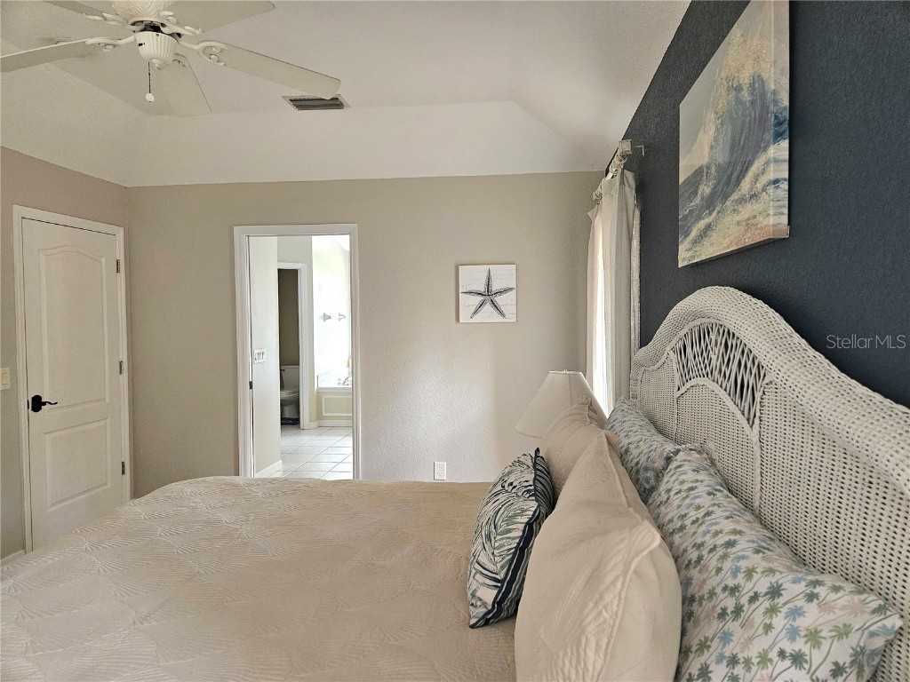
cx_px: 455
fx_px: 605
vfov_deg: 58.9
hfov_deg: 73.9
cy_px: 341
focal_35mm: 23
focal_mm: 5.4
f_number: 1.8
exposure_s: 1/120
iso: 640
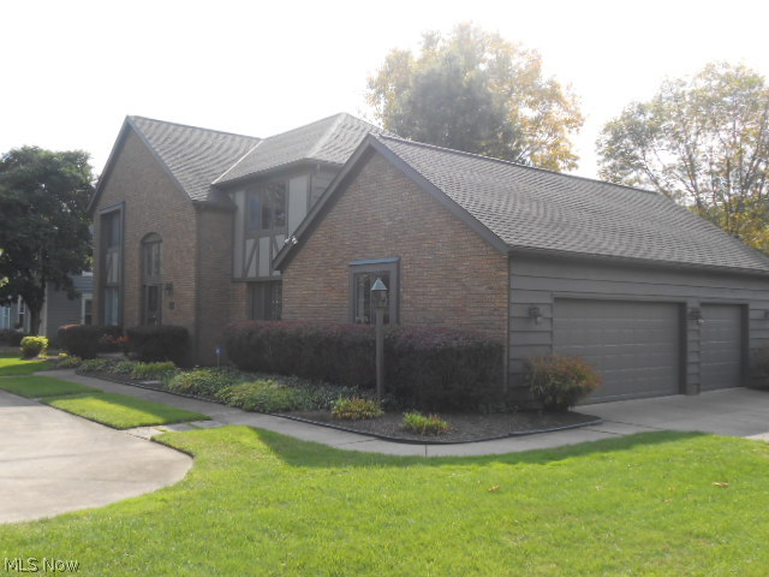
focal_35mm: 34
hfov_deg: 54.0
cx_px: 384
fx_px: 755
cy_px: 288
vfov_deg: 41.8
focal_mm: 6
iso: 80
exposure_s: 1/320
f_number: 3.9
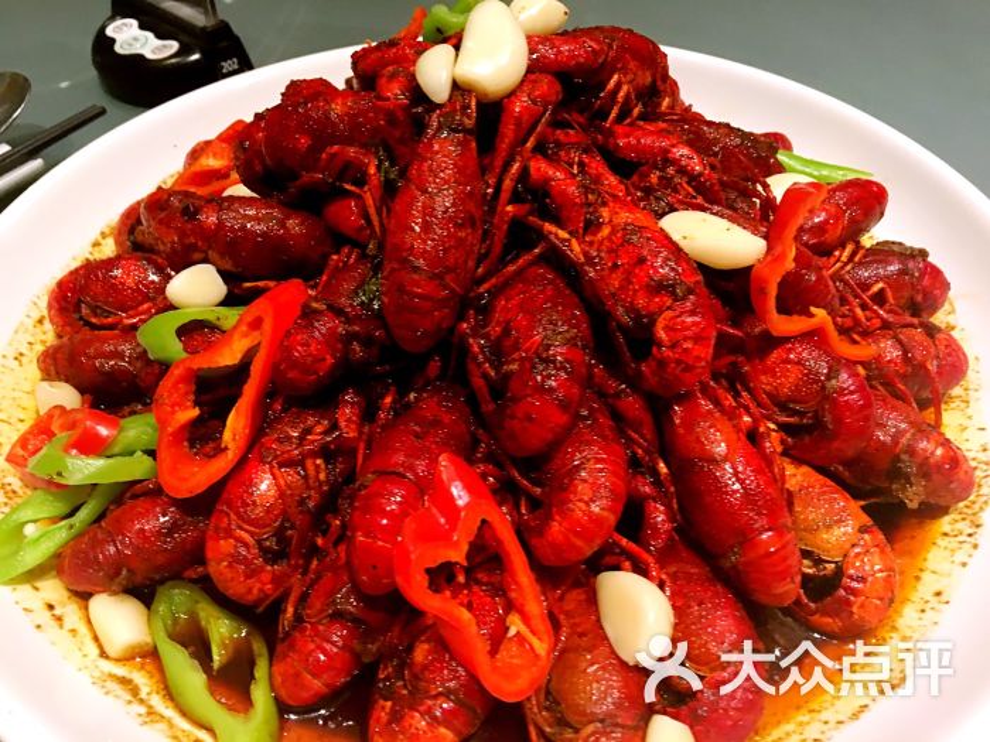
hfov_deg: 61.7
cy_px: 371
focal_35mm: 29
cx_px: 495
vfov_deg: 48.2
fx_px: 829
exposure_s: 1/10
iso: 80
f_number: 2.2
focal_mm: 4.15
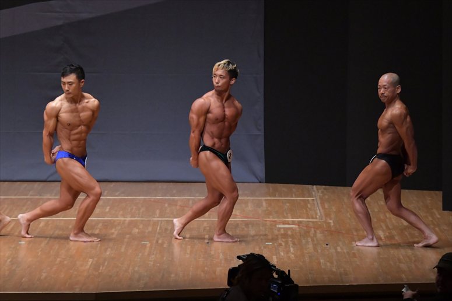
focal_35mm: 217
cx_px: 226
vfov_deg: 6.3
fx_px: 2723
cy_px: 150
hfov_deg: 9.5
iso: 6400
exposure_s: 1/400
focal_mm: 145
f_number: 5.6
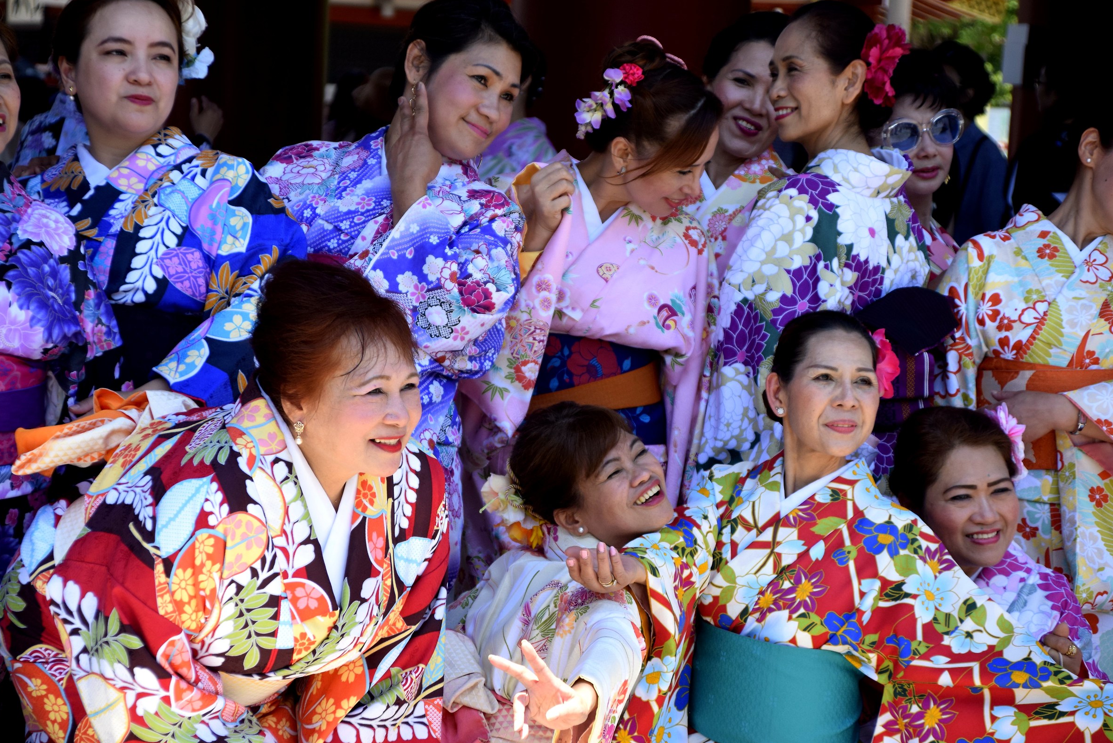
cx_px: 556
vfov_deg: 10.7
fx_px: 3973
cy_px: 373
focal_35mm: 129
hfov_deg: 15.9
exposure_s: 1/1000
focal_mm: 85
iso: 720
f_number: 5.3
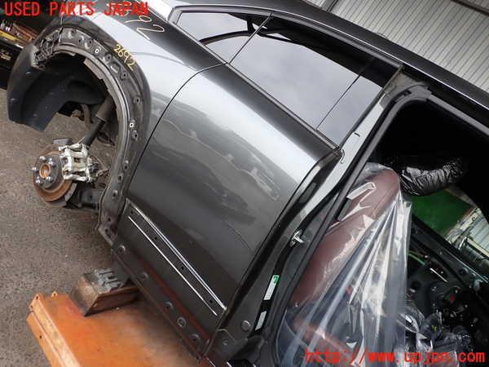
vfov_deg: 54.9
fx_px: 353
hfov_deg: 69.4
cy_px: 184
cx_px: 244
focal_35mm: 25
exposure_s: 1/125
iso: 100
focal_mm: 4.5
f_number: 2.8
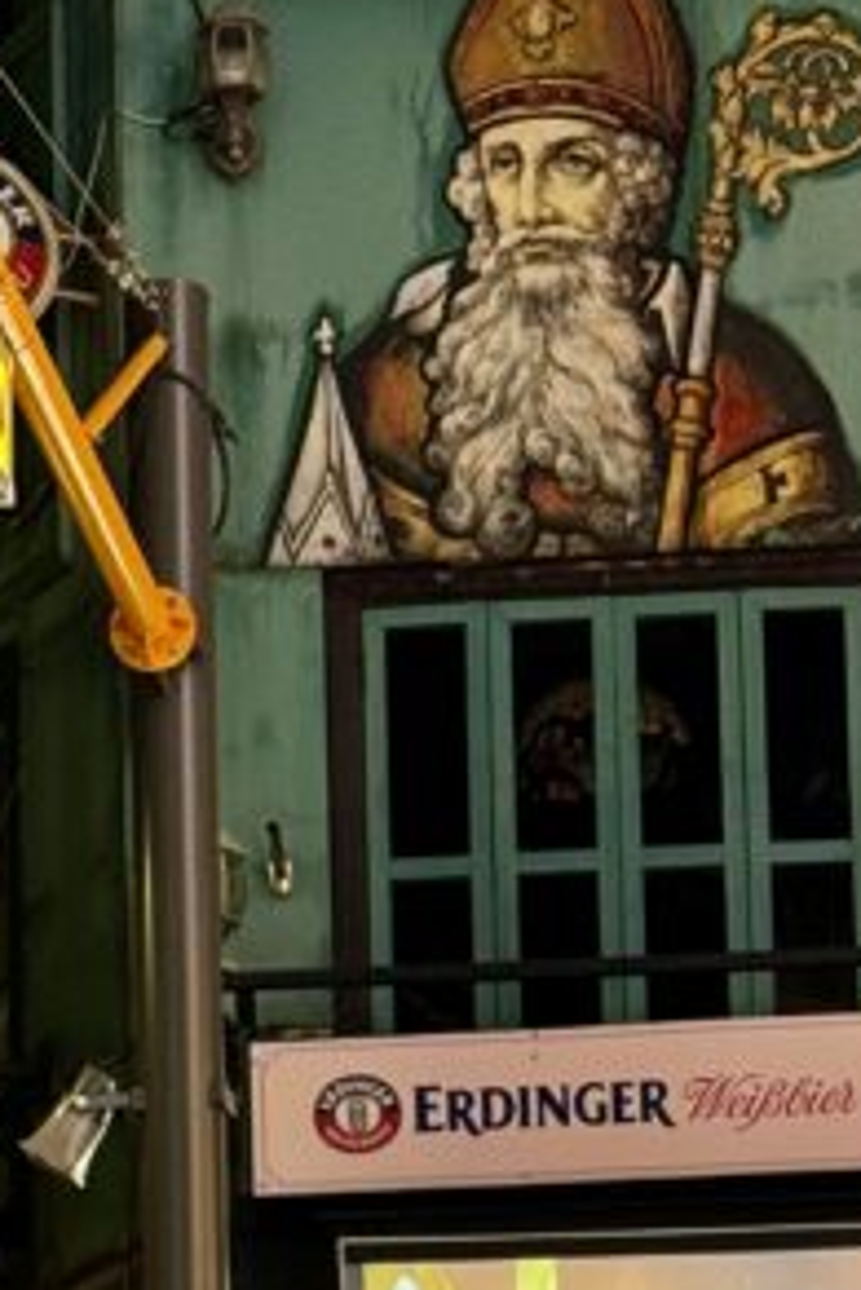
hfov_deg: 7.8
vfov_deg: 11.4
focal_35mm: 175
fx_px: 6270
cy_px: 1798
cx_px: 79
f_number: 1.78
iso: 50
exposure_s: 1/60
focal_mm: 6.86
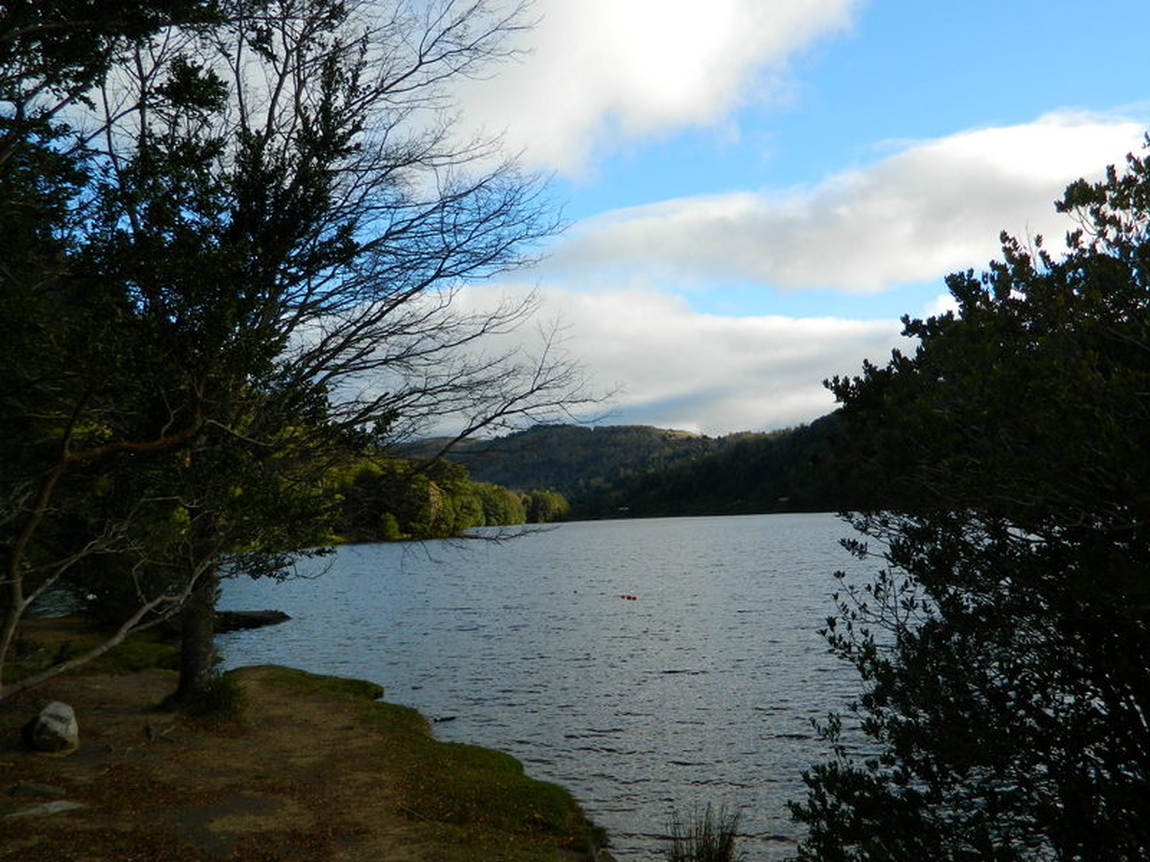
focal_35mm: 31
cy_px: 431
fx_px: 1030
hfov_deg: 58.4
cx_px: 575
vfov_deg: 45.4
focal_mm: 5.6
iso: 80
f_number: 3.2
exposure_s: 1/500
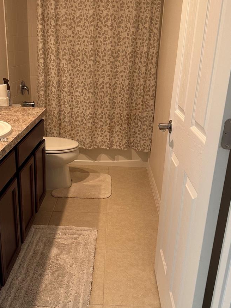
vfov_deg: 55.3
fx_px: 294
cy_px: 140
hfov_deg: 42.9
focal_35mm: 33
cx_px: 101
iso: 160
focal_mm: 6.86
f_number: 1.78
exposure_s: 1/60
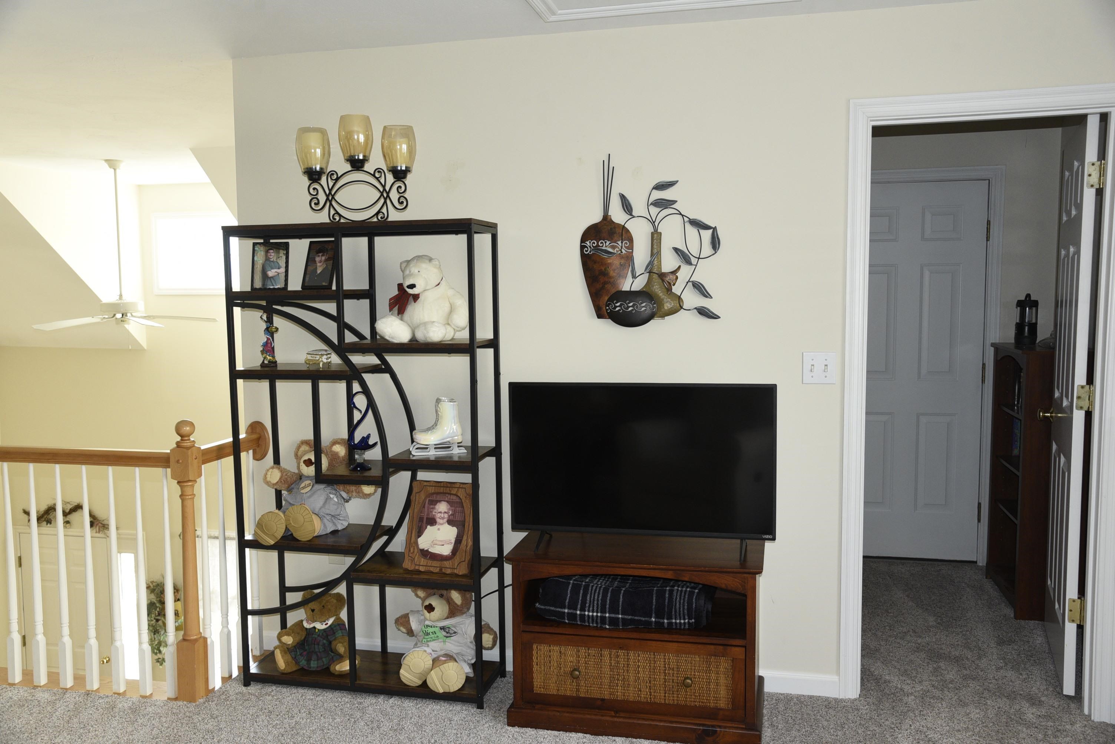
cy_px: 372
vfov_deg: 42.4
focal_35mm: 31
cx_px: 558
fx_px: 960
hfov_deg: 60.3
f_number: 5.6
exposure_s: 1/60
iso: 1000
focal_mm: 31
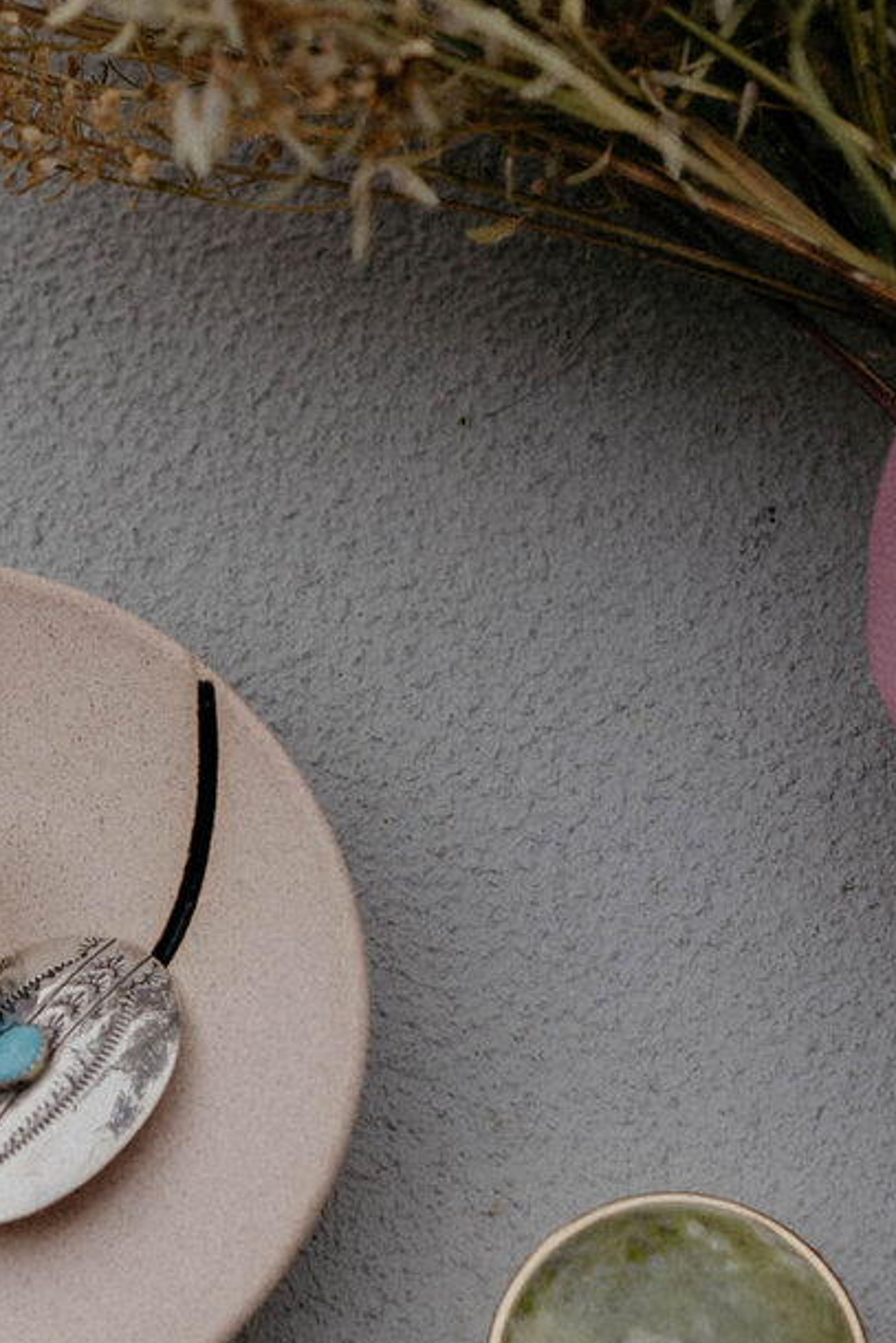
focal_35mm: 118
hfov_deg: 11.6
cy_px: 293
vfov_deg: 17.2
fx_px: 4402
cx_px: 192
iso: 200
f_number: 4
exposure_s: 1/250
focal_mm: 40
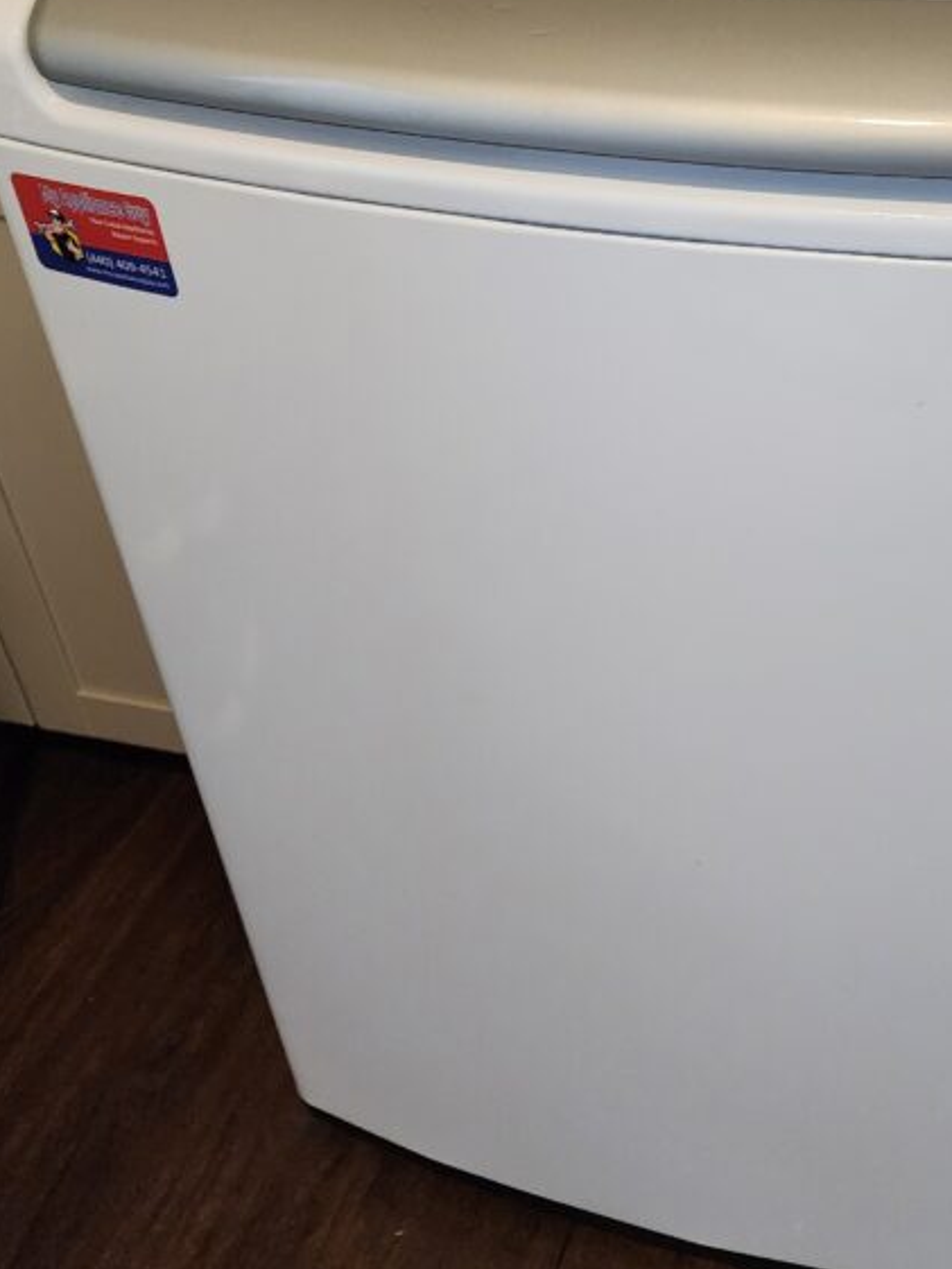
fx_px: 1540
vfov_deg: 43.4
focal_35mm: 42
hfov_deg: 33.2
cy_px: 328
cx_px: 782
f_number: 1.8
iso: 800
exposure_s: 1/120
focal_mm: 6.4
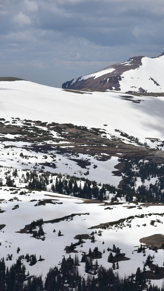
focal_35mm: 268
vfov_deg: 8.0
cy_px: 145
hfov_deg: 4.5
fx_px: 2071
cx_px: 197
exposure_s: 1/400
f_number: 10
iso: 100
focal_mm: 170
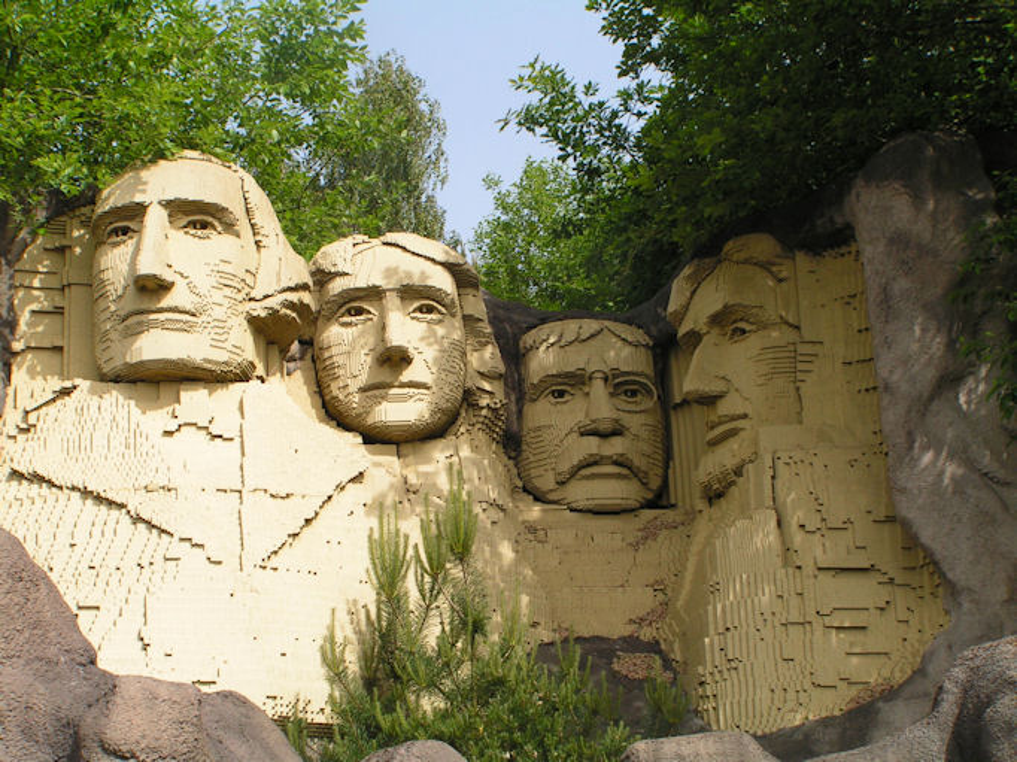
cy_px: 381
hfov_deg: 25.7
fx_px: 2232
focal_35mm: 76
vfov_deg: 19.4
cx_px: 508
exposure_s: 1/200
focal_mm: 12.7
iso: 50
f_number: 5.6
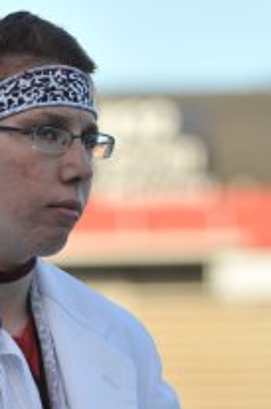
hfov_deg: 3.0
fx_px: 5191
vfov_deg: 4.5
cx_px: -39
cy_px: 332
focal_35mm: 457
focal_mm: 105
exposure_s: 1/1250
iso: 200
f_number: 2.8
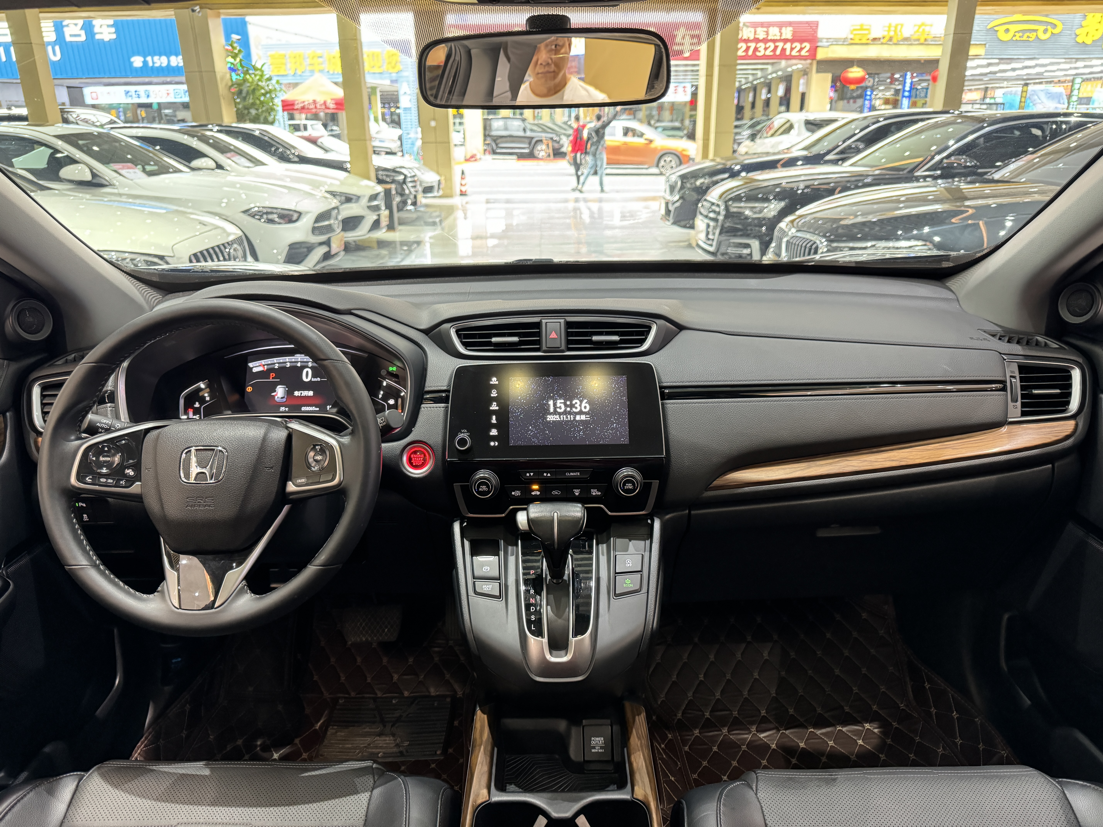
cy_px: 414
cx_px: 552
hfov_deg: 71.6
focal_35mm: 24
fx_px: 765
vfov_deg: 56.8
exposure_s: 1/50
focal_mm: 6.86
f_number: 1.78
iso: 800
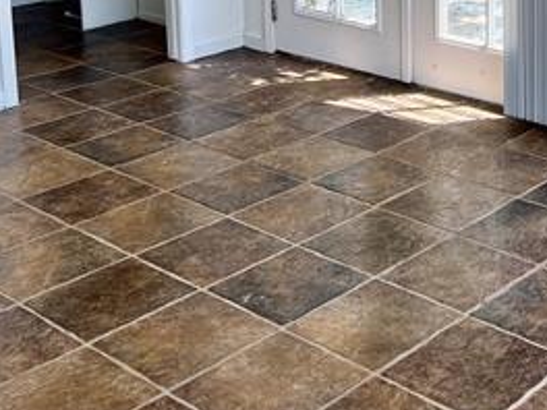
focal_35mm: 63
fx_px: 996
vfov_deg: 21.7
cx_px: 526
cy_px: -68
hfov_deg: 29.1
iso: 50
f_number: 1.5
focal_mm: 5.7
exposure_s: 1/347
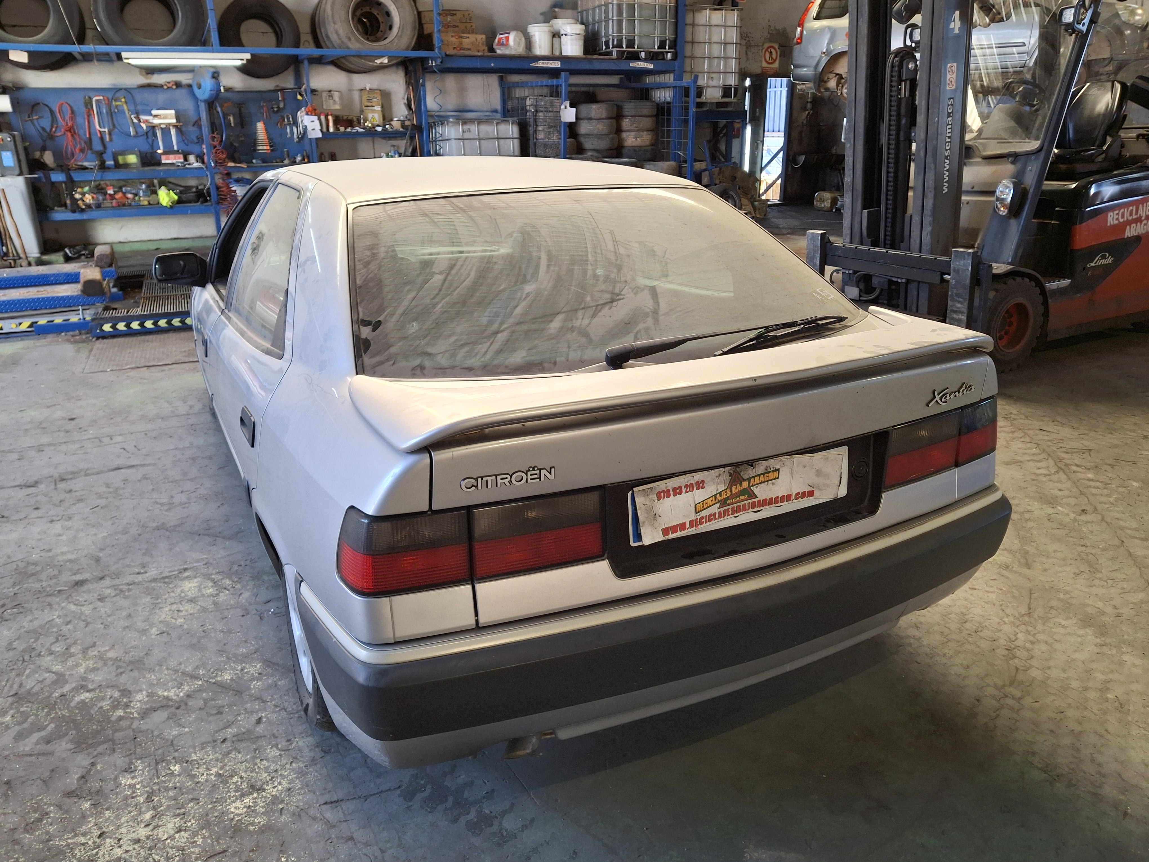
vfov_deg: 54.9
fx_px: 830
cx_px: 574
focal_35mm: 25
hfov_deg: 69.4
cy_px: 431
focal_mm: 4.69
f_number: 1.8
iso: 100
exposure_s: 1/100
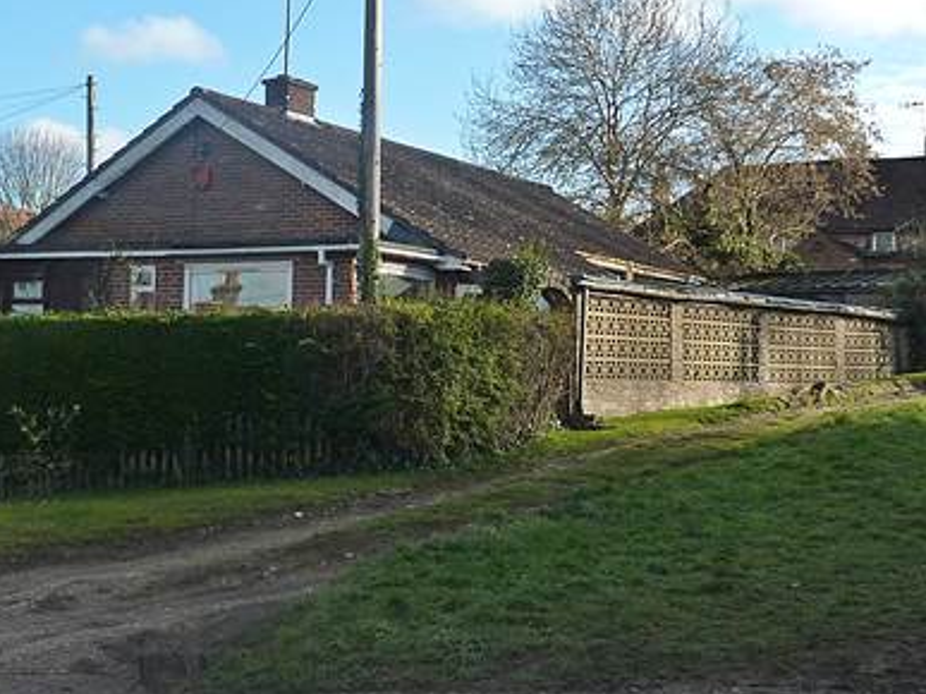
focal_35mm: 60
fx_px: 1605
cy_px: 249
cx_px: 357
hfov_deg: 32.1
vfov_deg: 24.3
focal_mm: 4.7
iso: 125
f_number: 4
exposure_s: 1/320
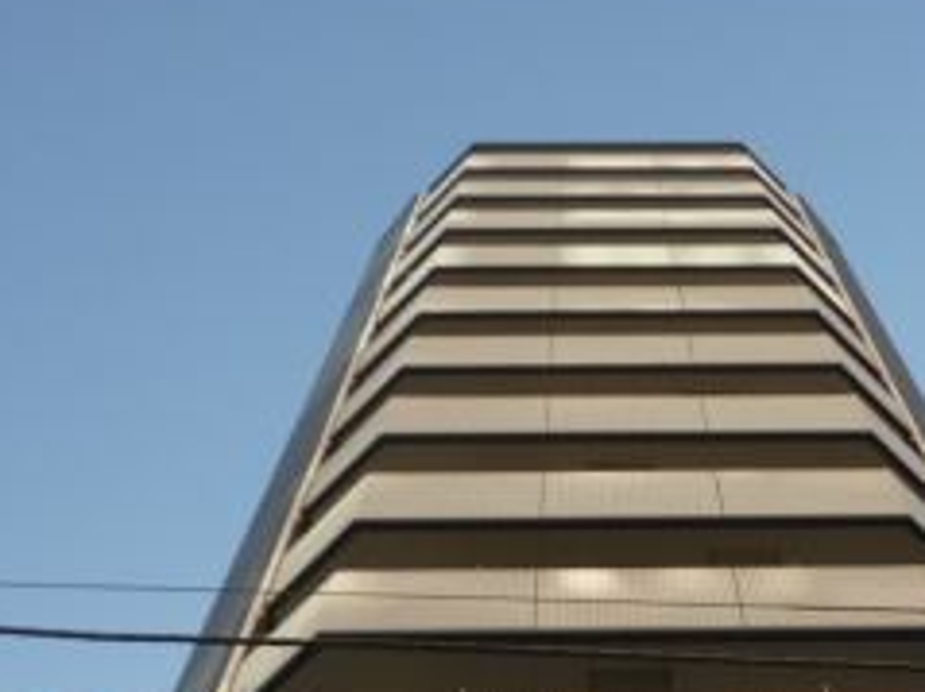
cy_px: 812
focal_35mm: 75
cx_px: 662
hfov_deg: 25.8
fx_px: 2003
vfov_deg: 18.7
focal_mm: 5
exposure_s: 1/400
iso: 100
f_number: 3.1
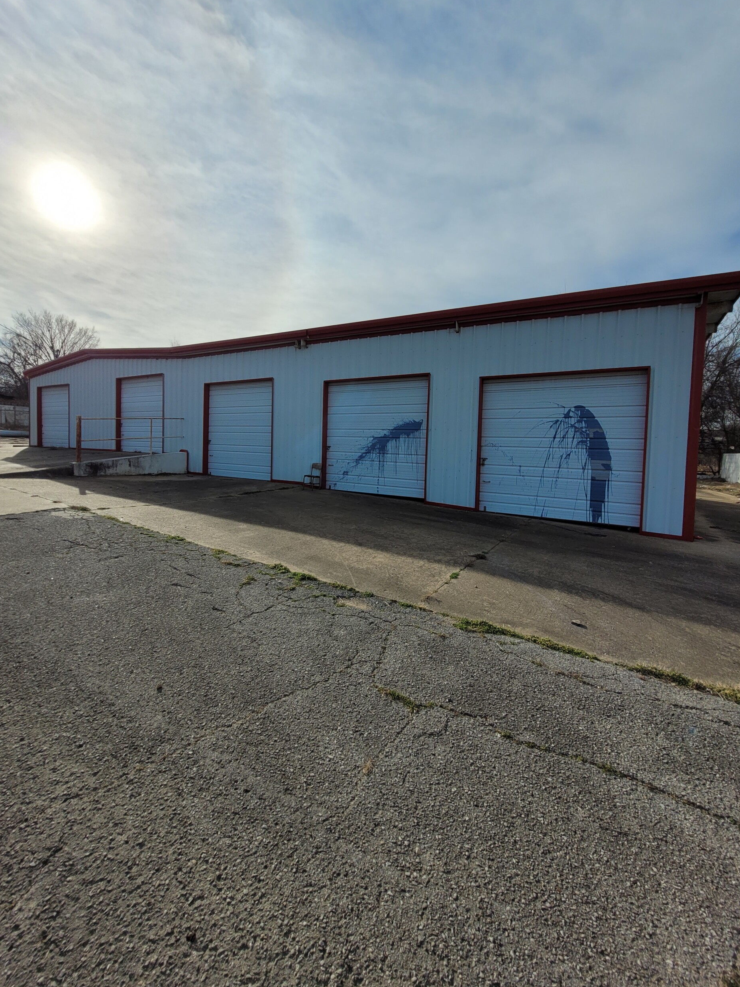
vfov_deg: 101.9
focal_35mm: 14
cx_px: 383
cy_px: 463
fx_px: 399
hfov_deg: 85.6
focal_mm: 1.74
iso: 40
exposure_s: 1/3362
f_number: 2.2
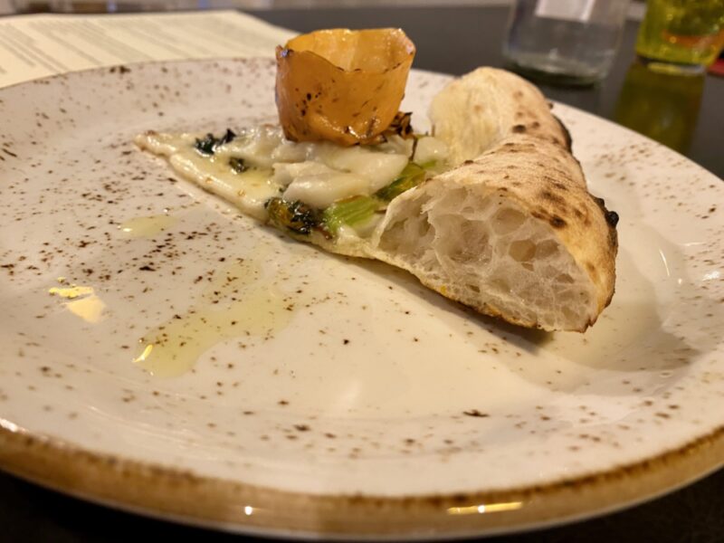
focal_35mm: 26
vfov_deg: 53.1
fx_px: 544
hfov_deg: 67.3
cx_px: 362
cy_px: 272
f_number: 1.8
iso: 200
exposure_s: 1/50
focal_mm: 4.25
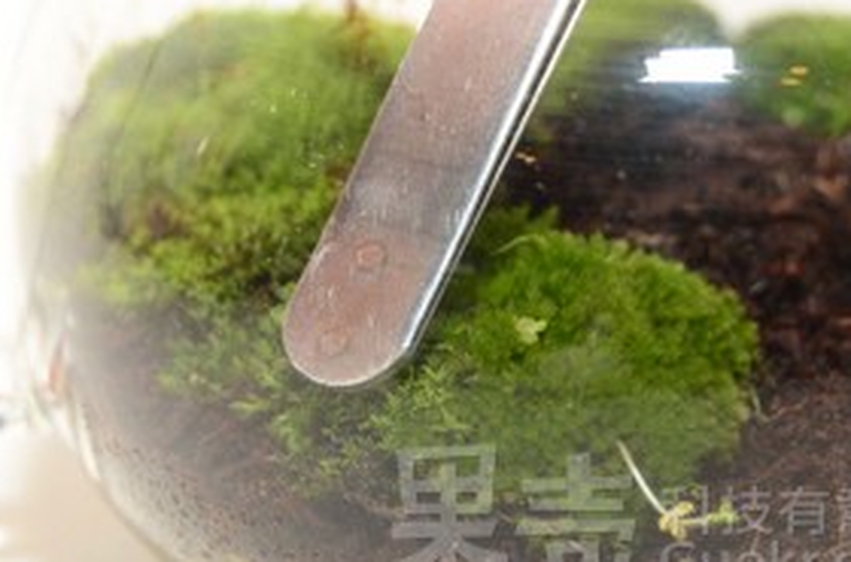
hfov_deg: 15.0
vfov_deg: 10.0
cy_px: 305
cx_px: 433
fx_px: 3229
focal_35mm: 137
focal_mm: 46
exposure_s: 1/200
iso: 100
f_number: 5.3
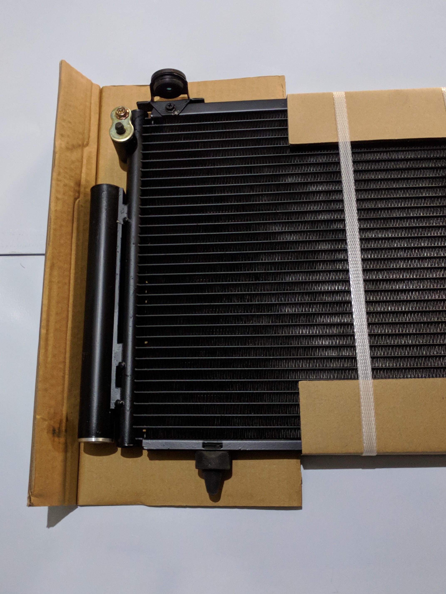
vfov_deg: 67.3
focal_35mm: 26
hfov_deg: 53.1
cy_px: 297
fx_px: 447
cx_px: 223
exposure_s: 1/30.4
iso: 870
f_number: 2
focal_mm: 4.67
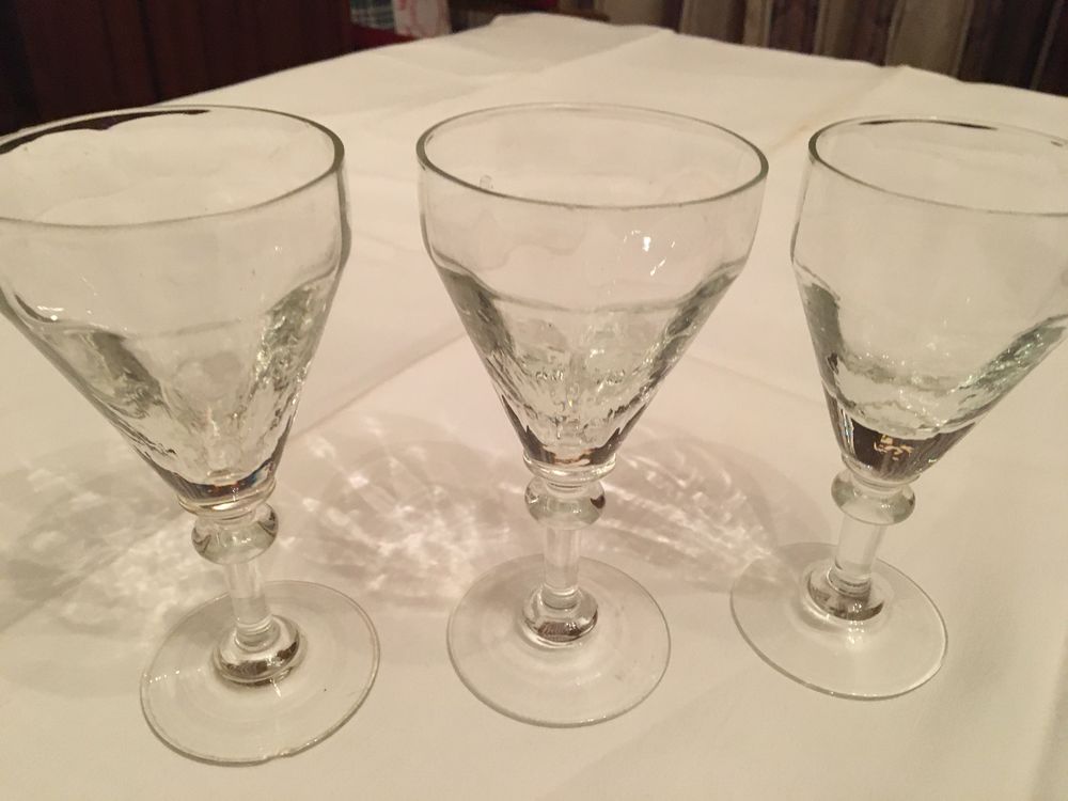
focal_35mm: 29
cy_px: 400
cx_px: 534
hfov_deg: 61.7
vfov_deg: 48.2
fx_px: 895
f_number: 2.2
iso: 250
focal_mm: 4.15
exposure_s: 1/17
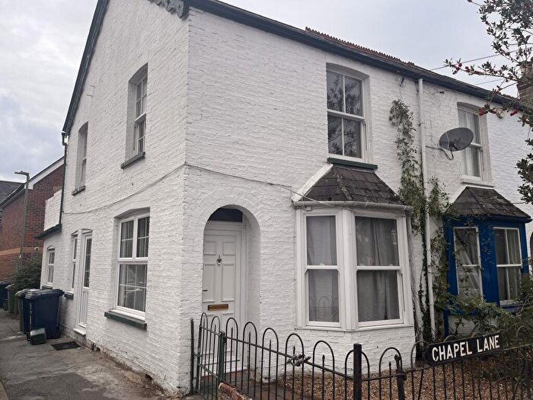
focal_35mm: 26
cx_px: 266
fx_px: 400
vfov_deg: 53.1
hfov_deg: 67.3
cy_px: 200
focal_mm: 5.1
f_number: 1.6
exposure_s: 1/2179
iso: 50
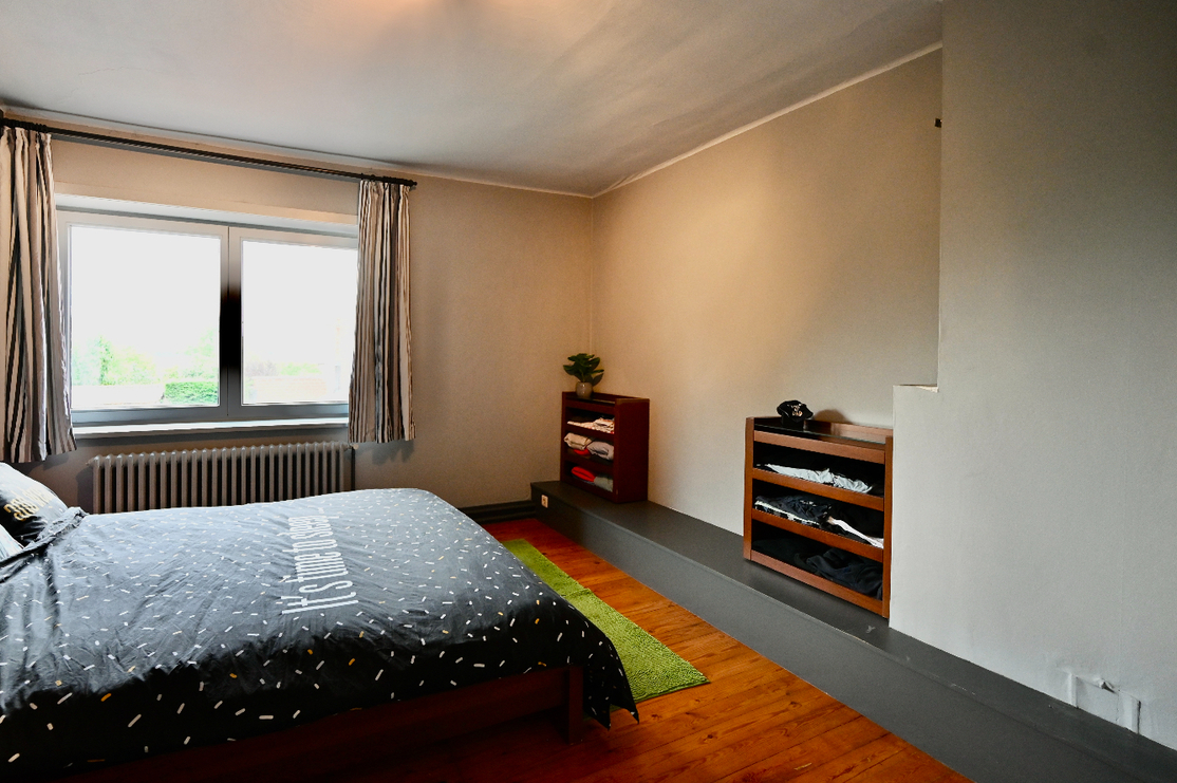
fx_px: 555
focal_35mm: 17
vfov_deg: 70.3
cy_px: 362
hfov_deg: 93.0
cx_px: 530
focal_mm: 14
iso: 1250
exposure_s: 1/125
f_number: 4
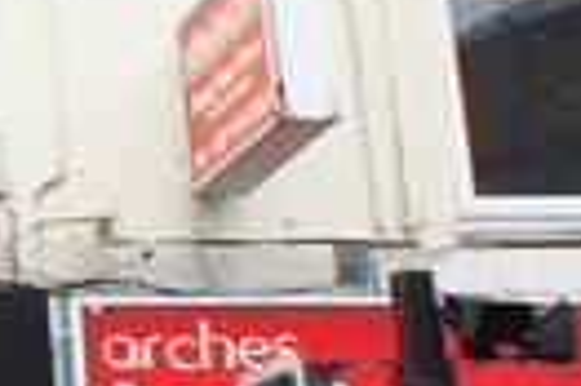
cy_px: 95
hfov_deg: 9.6
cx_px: -874
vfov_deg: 7.3
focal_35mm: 187
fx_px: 3014
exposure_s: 1/60
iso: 200
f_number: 4
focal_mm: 16
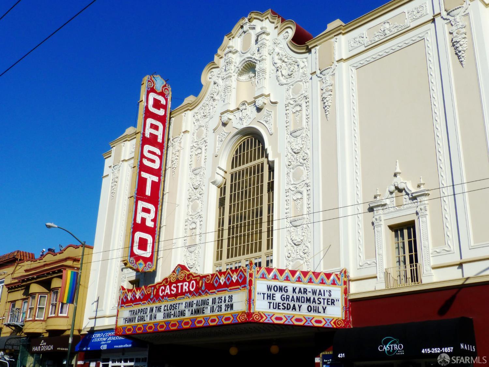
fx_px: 551
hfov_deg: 47.9
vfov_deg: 36.8
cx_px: 244
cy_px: 184
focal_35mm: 39
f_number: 5
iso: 100
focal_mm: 6.9
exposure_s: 1/2000
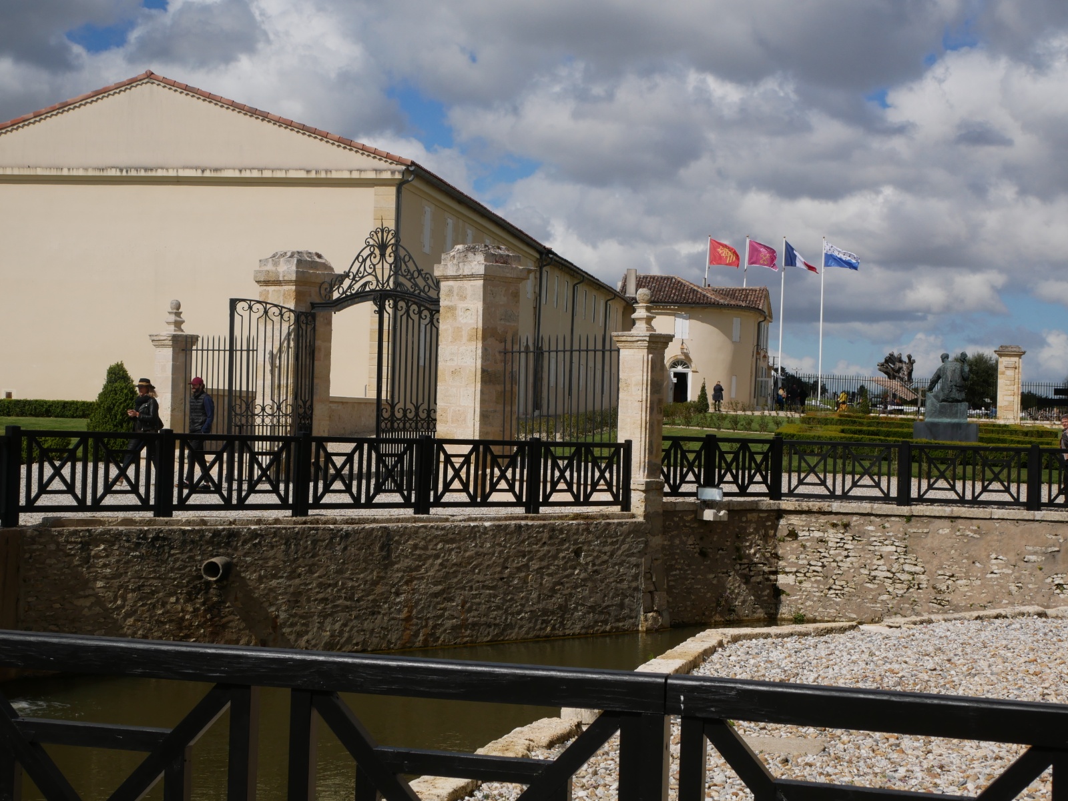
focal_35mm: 60
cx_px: 534
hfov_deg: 32.2
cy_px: 400
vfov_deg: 24.4
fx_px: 1852
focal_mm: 30
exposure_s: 1/800
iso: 200
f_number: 10
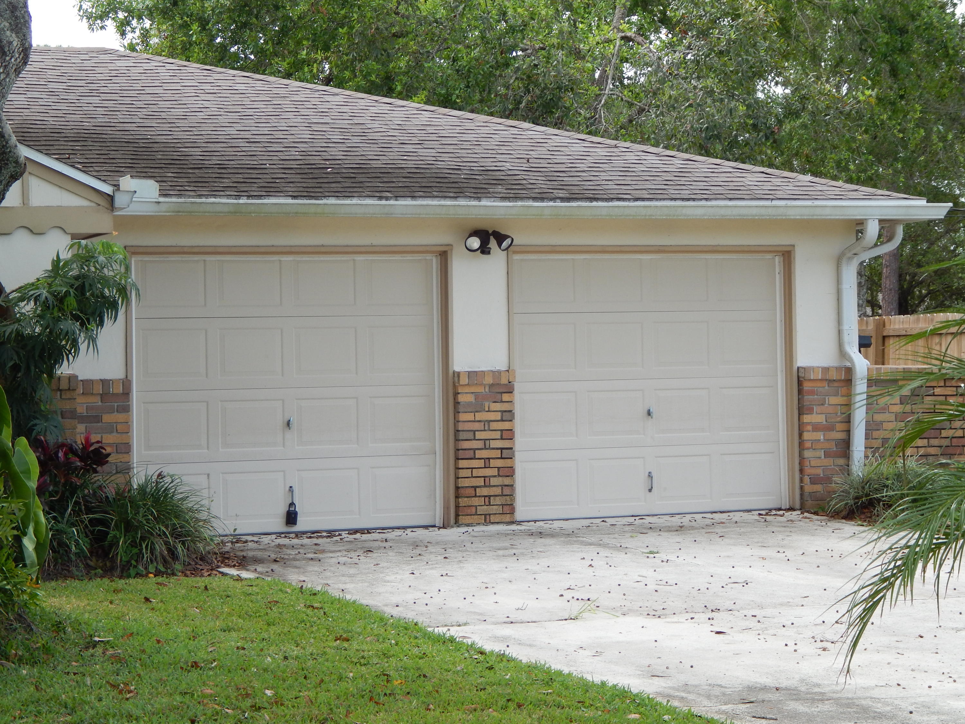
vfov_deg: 17.2
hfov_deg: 22.8
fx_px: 2397
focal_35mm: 86
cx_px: 482
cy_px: 362
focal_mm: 15.3
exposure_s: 1/250
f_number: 4.3
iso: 125
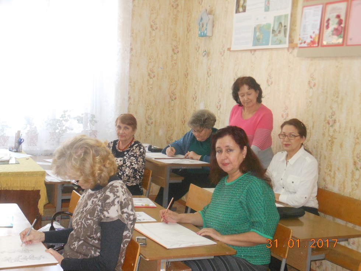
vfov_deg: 29.1
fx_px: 521
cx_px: 180
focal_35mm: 50
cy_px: 136
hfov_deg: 38.2
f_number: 4
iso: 500
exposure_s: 1/60
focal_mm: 8.9
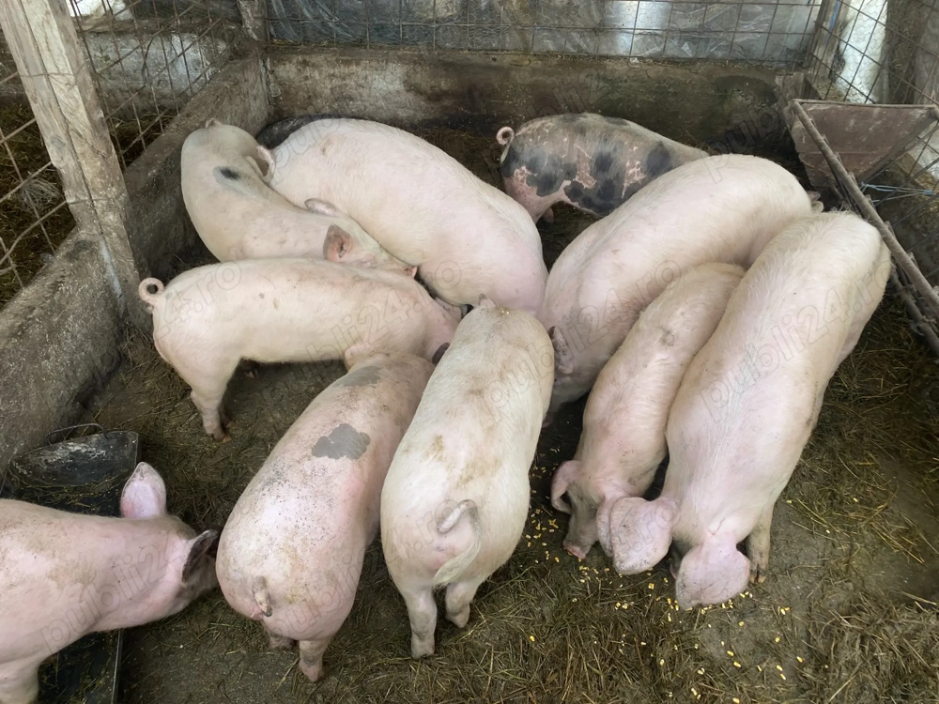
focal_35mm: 26
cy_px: 352
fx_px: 705
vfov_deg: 53.1
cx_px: 470
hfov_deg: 67.3
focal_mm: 4.25
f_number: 1.8
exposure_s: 1/122
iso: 32
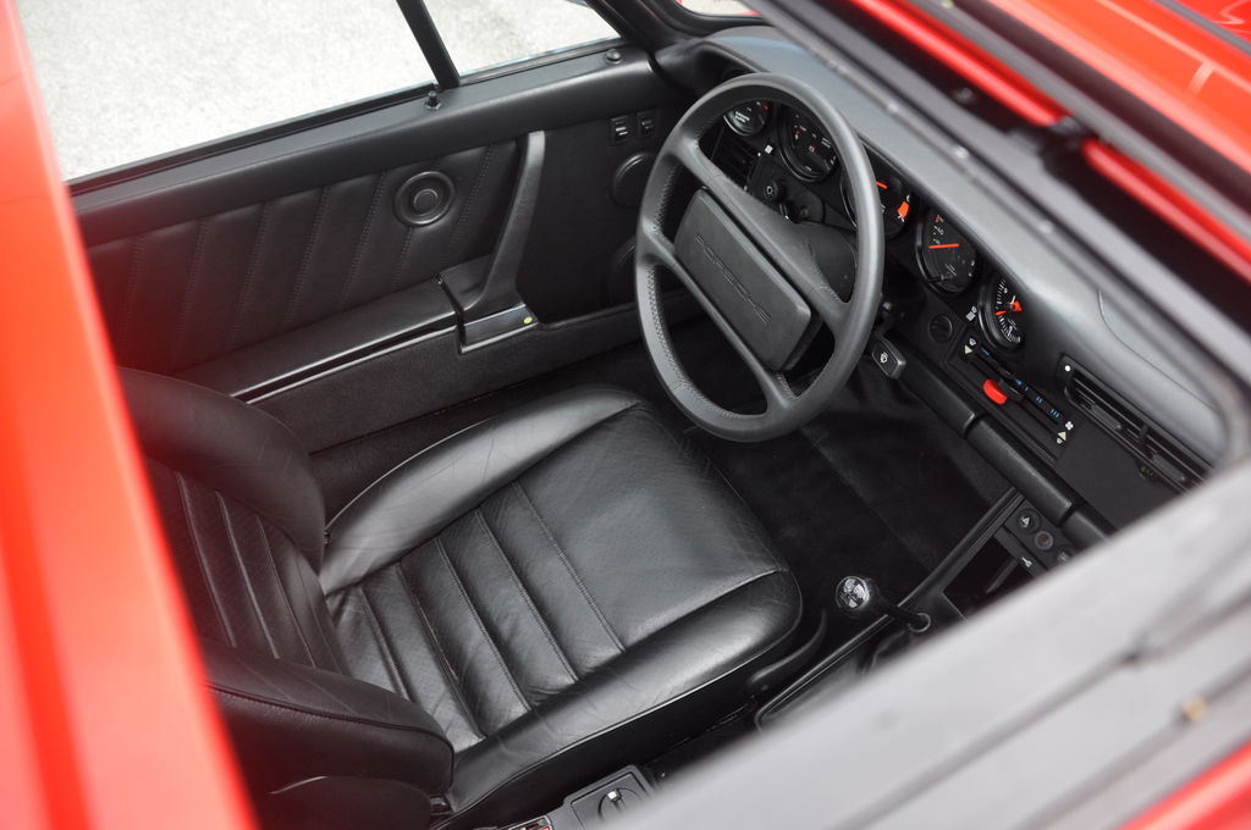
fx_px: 1093
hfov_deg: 59.6
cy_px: 415
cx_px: 626
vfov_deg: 41.6
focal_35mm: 32
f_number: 3.5
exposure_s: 1/50
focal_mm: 21
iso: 500
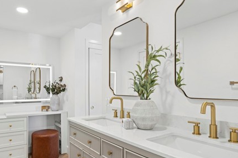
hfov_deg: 73.1
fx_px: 158
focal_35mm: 24
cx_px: 96
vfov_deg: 52.8
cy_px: 88
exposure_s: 1/3.33
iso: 125
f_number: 8
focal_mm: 16
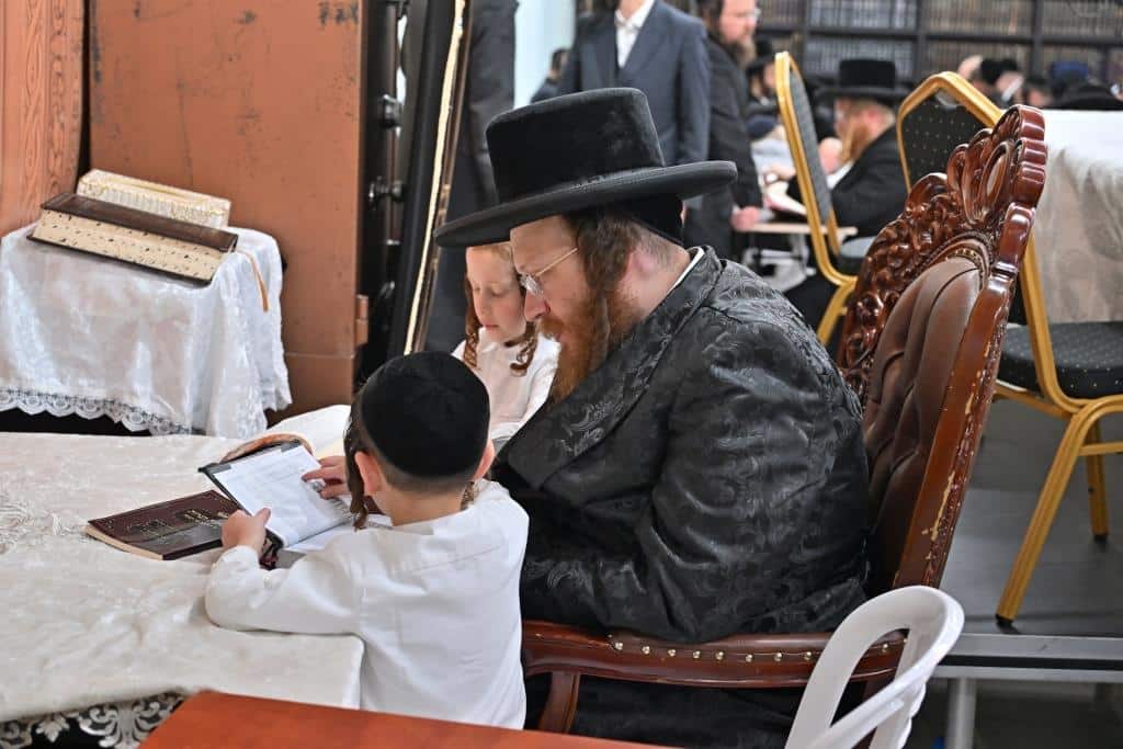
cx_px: 562
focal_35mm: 55
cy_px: 374
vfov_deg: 24.6
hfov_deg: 36.2
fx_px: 1716
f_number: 4
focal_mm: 55
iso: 1000
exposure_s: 1/200
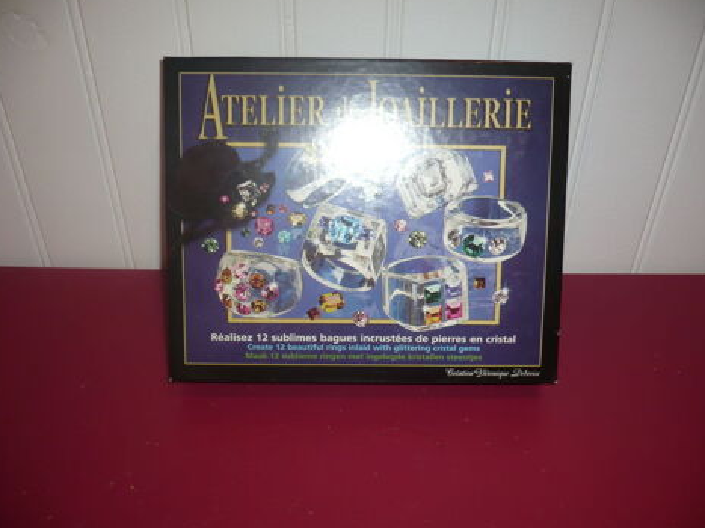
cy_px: 261
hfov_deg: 51.4
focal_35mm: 36
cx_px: 352
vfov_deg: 39.6
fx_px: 733
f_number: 2.8
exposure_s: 1/30
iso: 100
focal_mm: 5.8
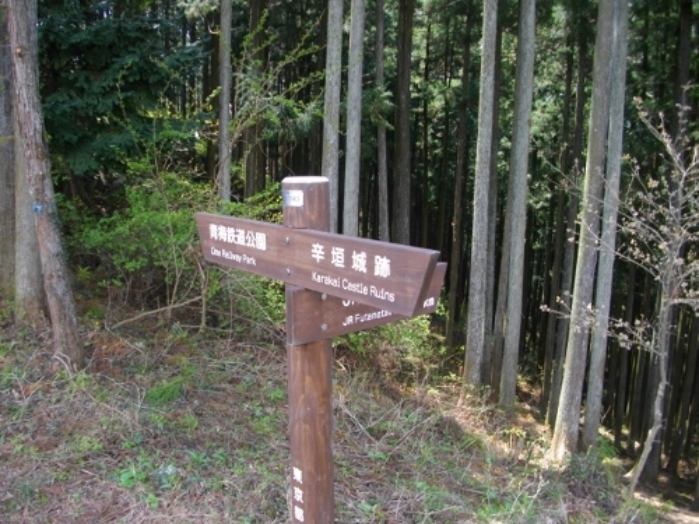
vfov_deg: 44.2
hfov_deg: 56.8
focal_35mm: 32
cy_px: 262
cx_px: 350
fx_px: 646
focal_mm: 5.7
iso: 100
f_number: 2.9
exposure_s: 1/125
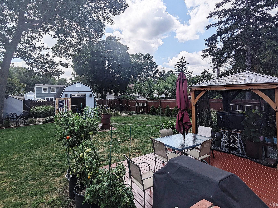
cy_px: 85
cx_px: 138
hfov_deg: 84.7
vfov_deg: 68.1
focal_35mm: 19
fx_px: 153
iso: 36
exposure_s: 1/2092
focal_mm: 2.22
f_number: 2.2
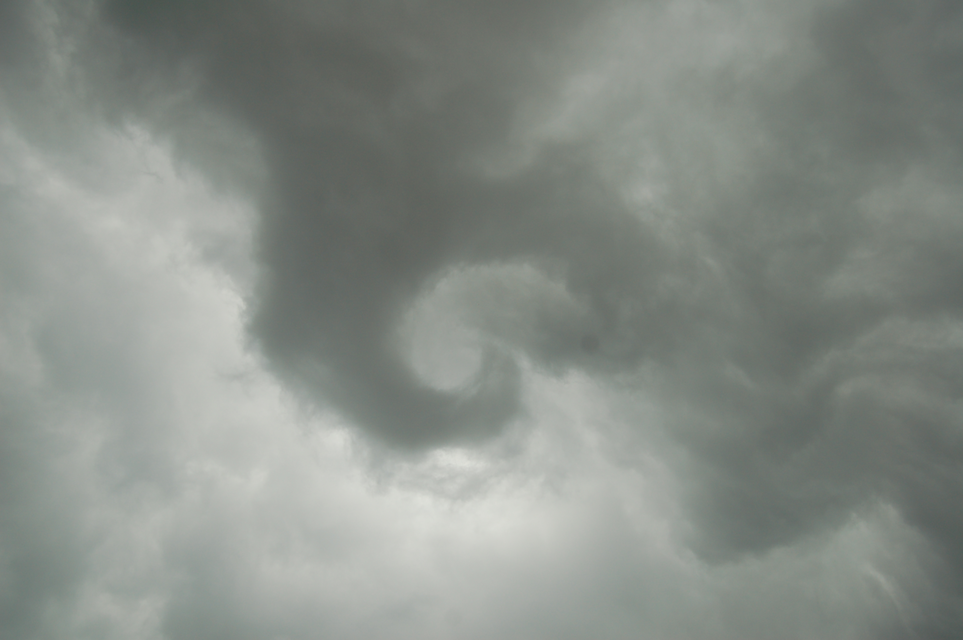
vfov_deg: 38.3
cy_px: 320
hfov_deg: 55.1
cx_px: 482
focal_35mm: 34
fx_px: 922
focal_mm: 23
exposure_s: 1/125
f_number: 5.6
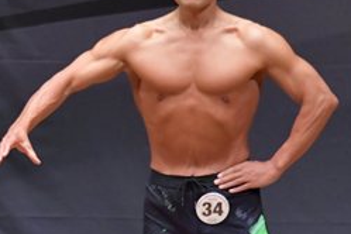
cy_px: 210
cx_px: -75
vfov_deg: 1.7
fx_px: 7751
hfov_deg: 2.6
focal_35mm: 795
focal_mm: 170
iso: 6400
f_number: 5.6
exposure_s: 1/400
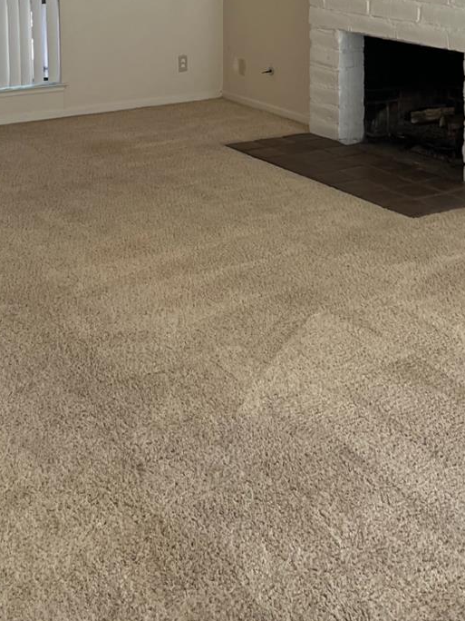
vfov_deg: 31.2
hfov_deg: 25.6
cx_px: 182
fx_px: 1021
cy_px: -7
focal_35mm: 57
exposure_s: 1/121
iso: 125
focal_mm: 5.1
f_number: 1.6
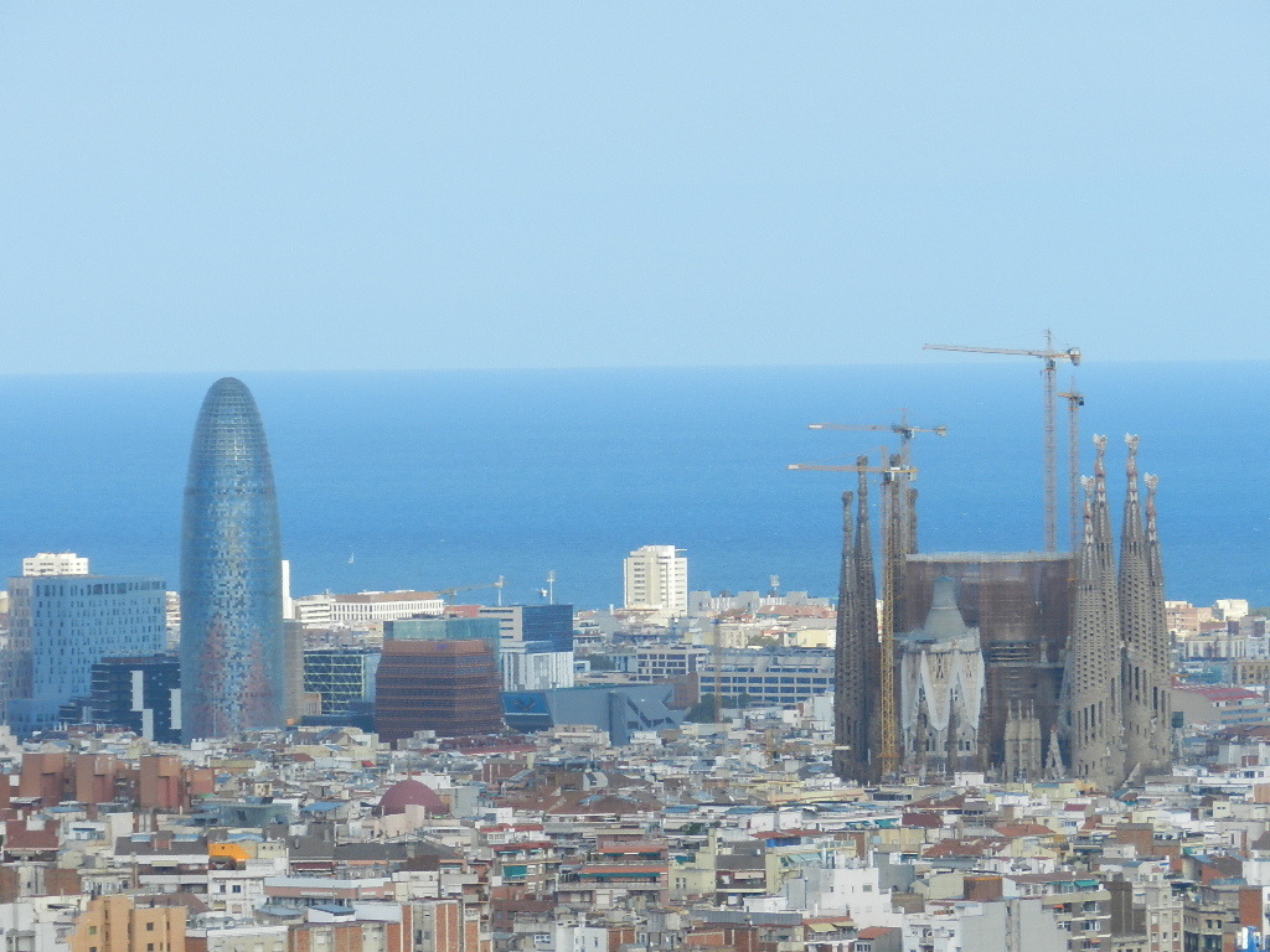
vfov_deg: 4.8
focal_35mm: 309
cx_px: 635
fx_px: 11337
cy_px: 476
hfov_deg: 6.4
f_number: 5.4
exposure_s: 1/800
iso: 160
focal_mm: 55
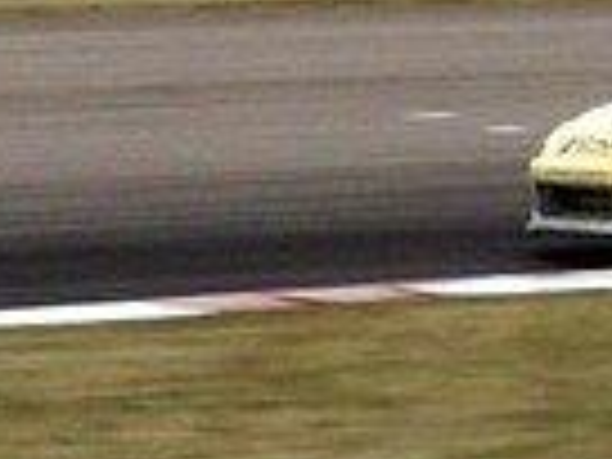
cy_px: 76
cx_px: 837
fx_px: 20844
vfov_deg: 1.3
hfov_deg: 1.7
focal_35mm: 1179
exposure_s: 1/180
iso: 100
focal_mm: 50.69
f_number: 8
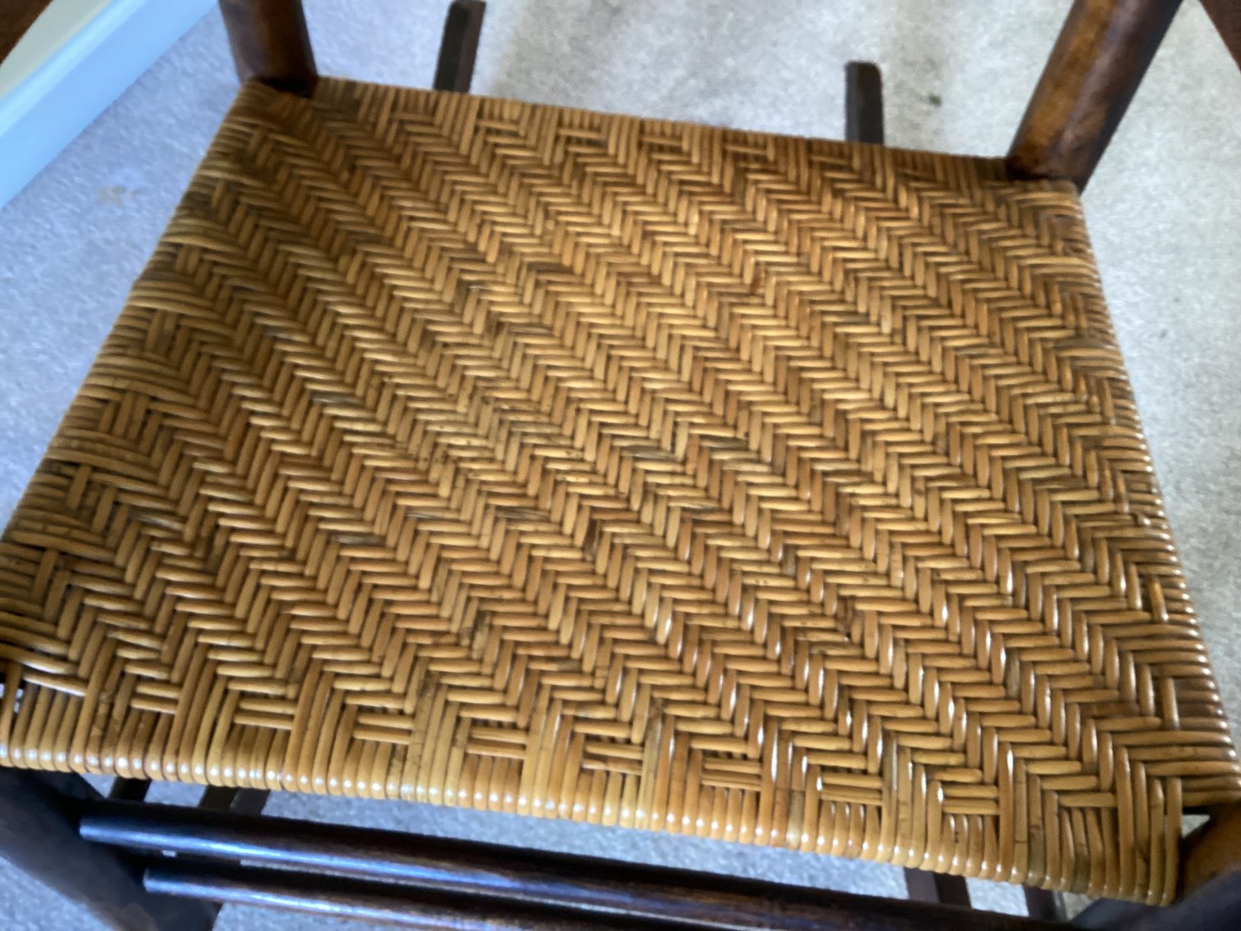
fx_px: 1111
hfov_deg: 58.3
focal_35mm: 31
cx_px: 620
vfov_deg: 45.4
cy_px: 466
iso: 320
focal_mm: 3.3
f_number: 2.4
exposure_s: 1/40
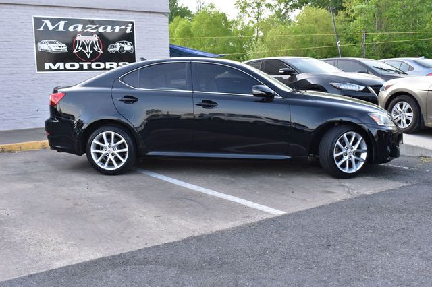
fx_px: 486
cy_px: 144
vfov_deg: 33.0
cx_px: 216
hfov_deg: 47.9
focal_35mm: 40
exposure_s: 1/100
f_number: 9
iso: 400
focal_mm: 27
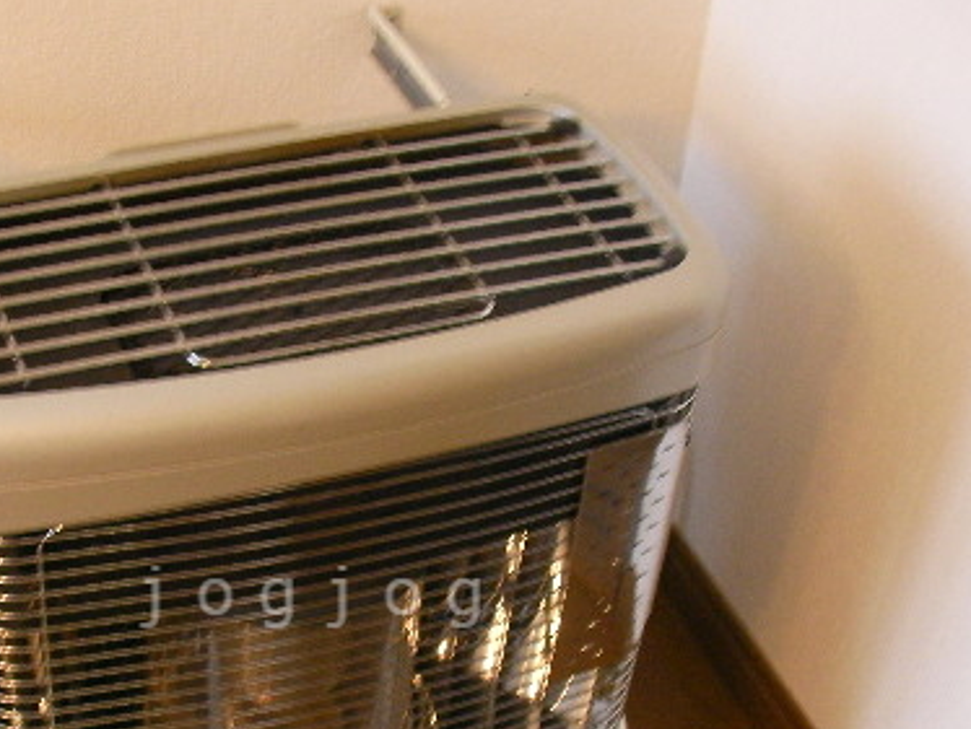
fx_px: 1824
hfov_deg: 29.6
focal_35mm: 65
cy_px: 597
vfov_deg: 22.3
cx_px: 317
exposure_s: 1/15.7
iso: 200
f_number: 3.5
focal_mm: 6.3
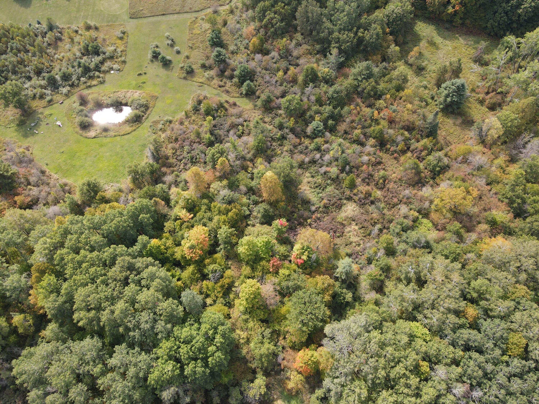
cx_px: 270
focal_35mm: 24
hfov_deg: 71.6
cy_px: 202
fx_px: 374
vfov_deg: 56.8
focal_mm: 4.5
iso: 100
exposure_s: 1/180
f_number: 2.8
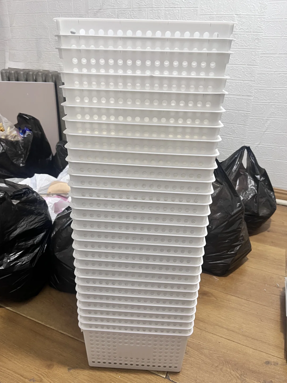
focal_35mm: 26
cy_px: 192
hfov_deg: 53.1
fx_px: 287
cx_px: 144
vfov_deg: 67.3
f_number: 1.6
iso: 100
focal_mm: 5.1
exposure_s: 1/50
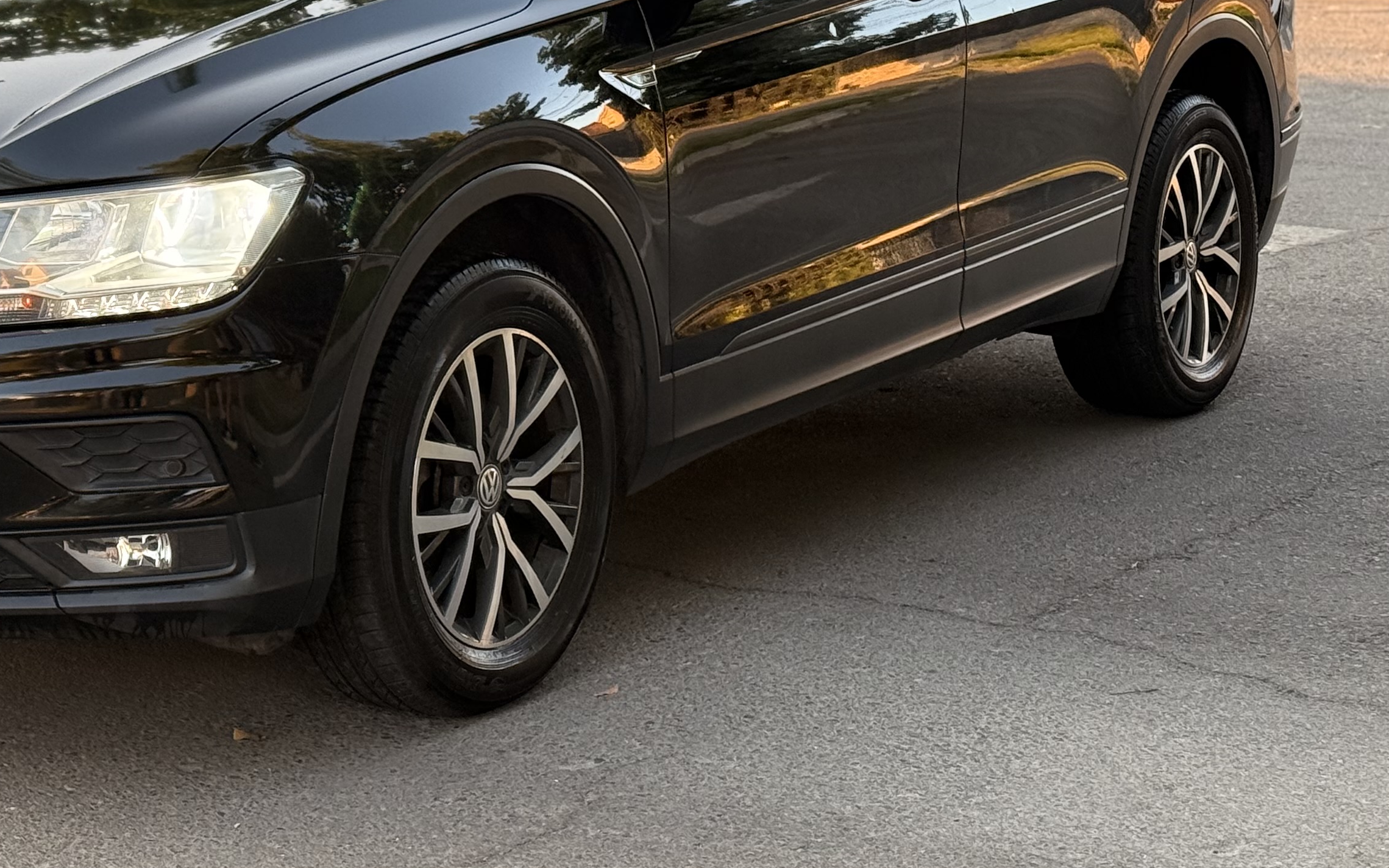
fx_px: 3407
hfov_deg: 22.7
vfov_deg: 14.5
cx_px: 275
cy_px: 208
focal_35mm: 90
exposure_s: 1/177
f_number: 1.78
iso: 100
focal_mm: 6.76
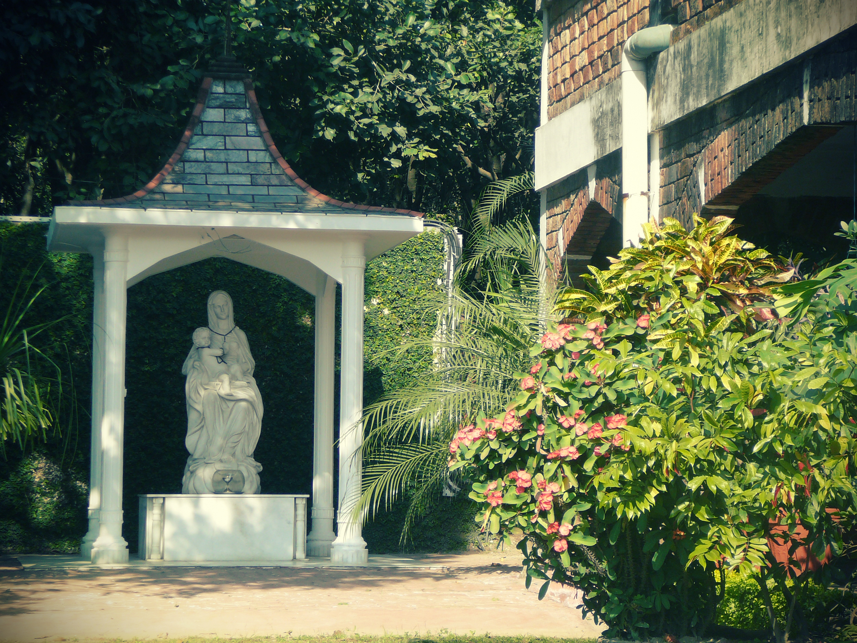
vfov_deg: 12.6
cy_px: 322
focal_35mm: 118
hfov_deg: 16.7
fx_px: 2921
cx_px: 428
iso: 80
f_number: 3.9
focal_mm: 17.6
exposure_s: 1/250
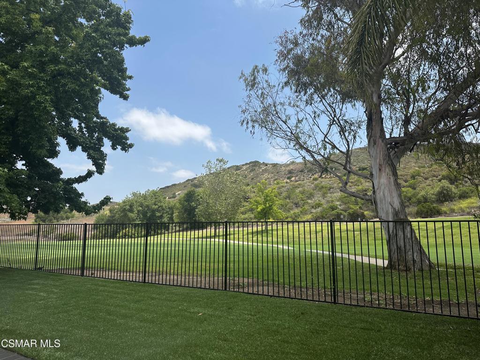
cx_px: 240
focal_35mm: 24
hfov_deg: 71.6
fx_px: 333
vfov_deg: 56.8
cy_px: 180
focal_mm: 6.86
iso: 80
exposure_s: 1/5848
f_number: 1.78
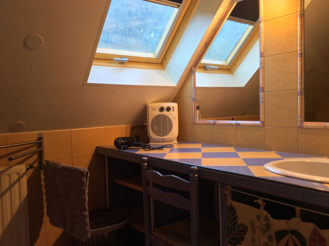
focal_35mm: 32
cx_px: 164
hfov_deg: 56.9
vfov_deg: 44.1
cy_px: 123
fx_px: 304
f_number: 2.4
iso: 40
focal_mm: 3.3
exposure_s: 1/25
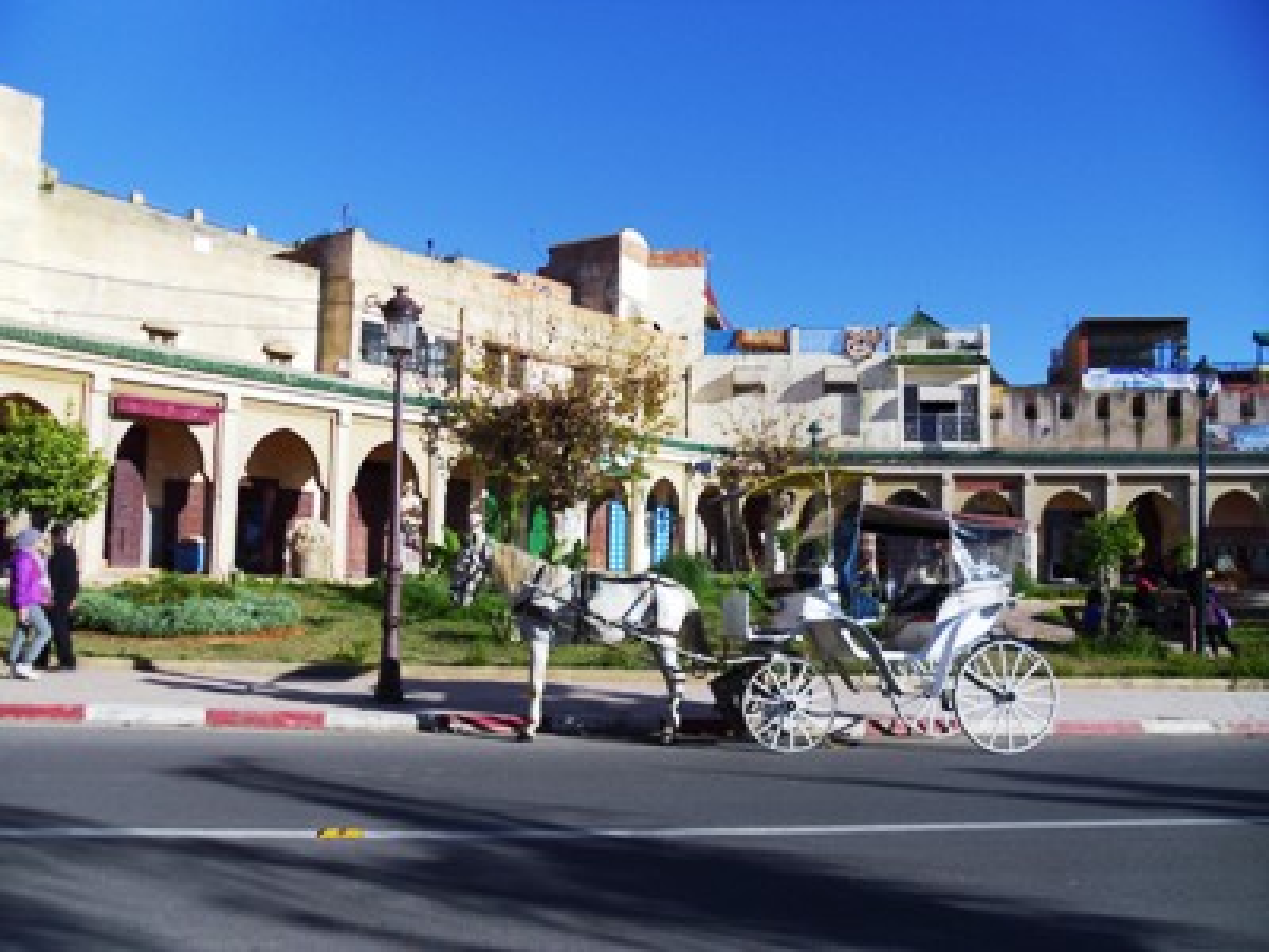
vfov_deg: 45.4
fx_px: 1136
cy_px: 476
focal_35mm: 31
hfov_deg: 58.4
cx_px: 634
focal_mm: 5.6
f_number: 9.5
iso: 80
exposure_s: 1/152
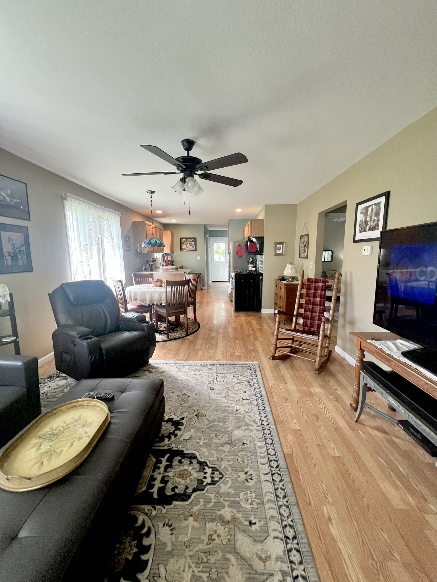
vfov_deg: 106.2
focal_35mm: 13
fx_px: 219
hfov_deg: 89.9
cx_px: 218
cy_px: 291
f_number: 1.8
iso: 200
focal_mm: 1.57
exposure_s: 1/99
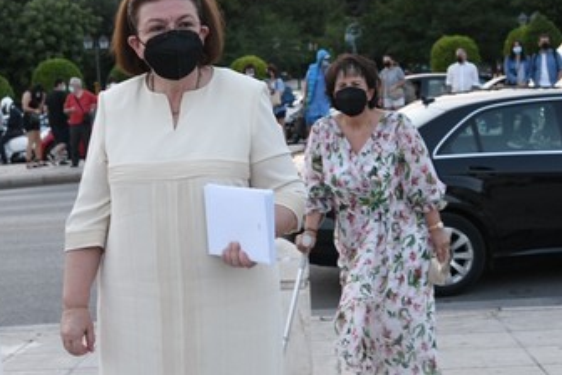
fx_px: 1218
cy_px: 244
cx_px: 246
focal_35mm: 78
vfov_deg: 17.5
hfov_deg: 26.0
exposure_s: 1/200
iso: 1000
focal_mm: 34
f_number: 4.5
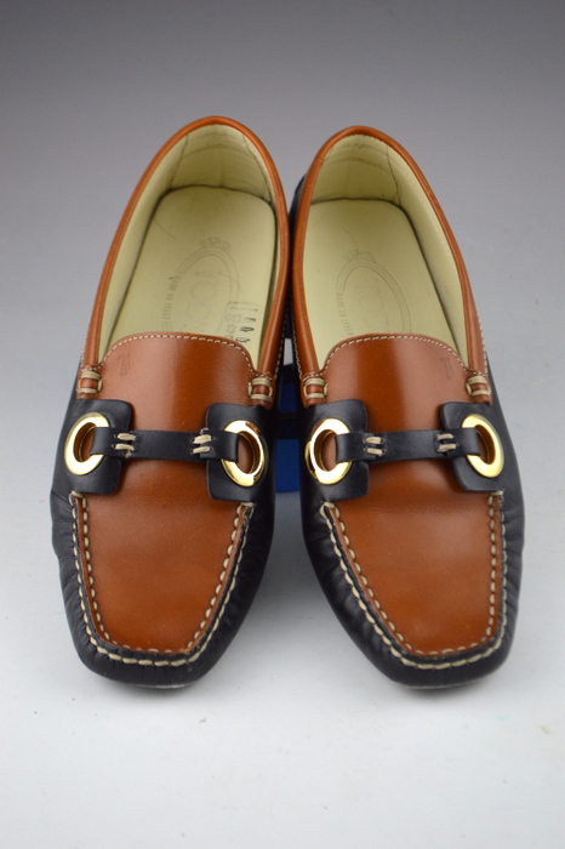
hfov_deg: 19.7
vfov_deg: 29.3
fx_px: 1626
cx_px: 282
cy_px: 424
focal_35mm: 69
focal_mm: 46
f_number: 5.3
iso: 400
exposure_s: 1/80
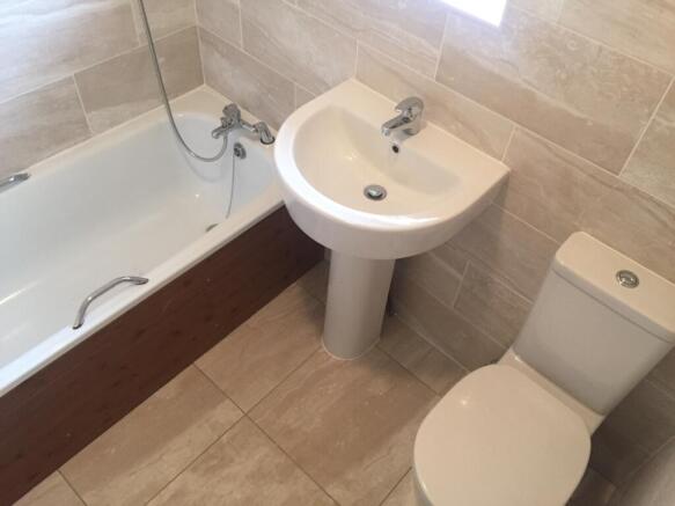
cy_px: 253
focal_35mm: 29
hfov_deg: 61.7
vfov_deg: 48.2
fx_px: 565
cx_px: 338
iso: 200
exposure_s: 1/33
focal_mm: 4.15
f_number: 2.2
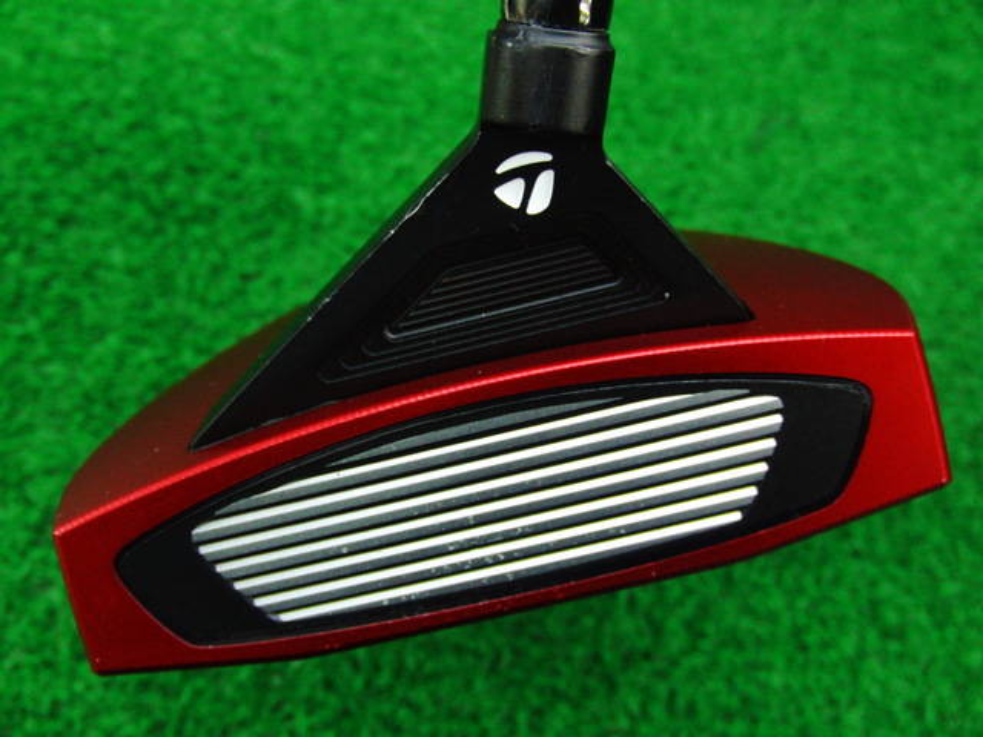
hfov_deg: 50.1
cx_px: 492
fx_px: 1051
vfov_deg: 38.7
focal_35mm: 37
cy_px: 368
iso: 400
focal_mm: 6.42
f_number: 3.6
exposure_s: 1/30
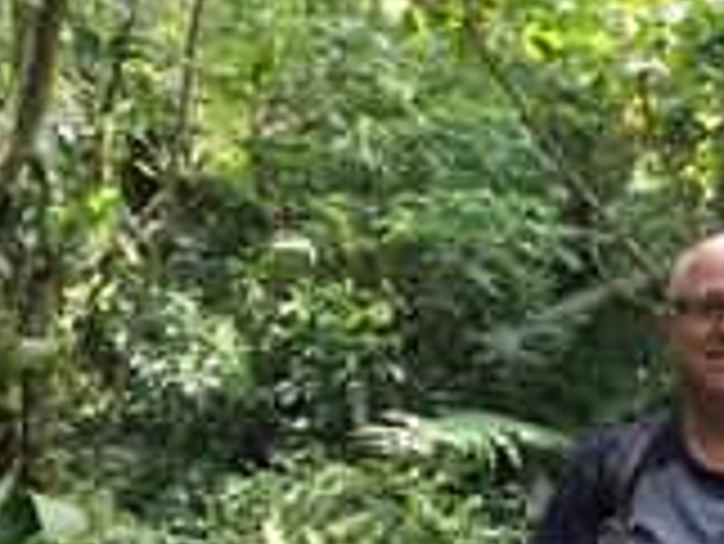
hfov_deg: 20.9
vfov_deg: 16.3
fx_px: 1884
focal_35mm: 90
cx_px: 751
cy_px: 474
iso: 40
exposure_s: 1/120
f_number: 2.2
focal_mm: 4.15
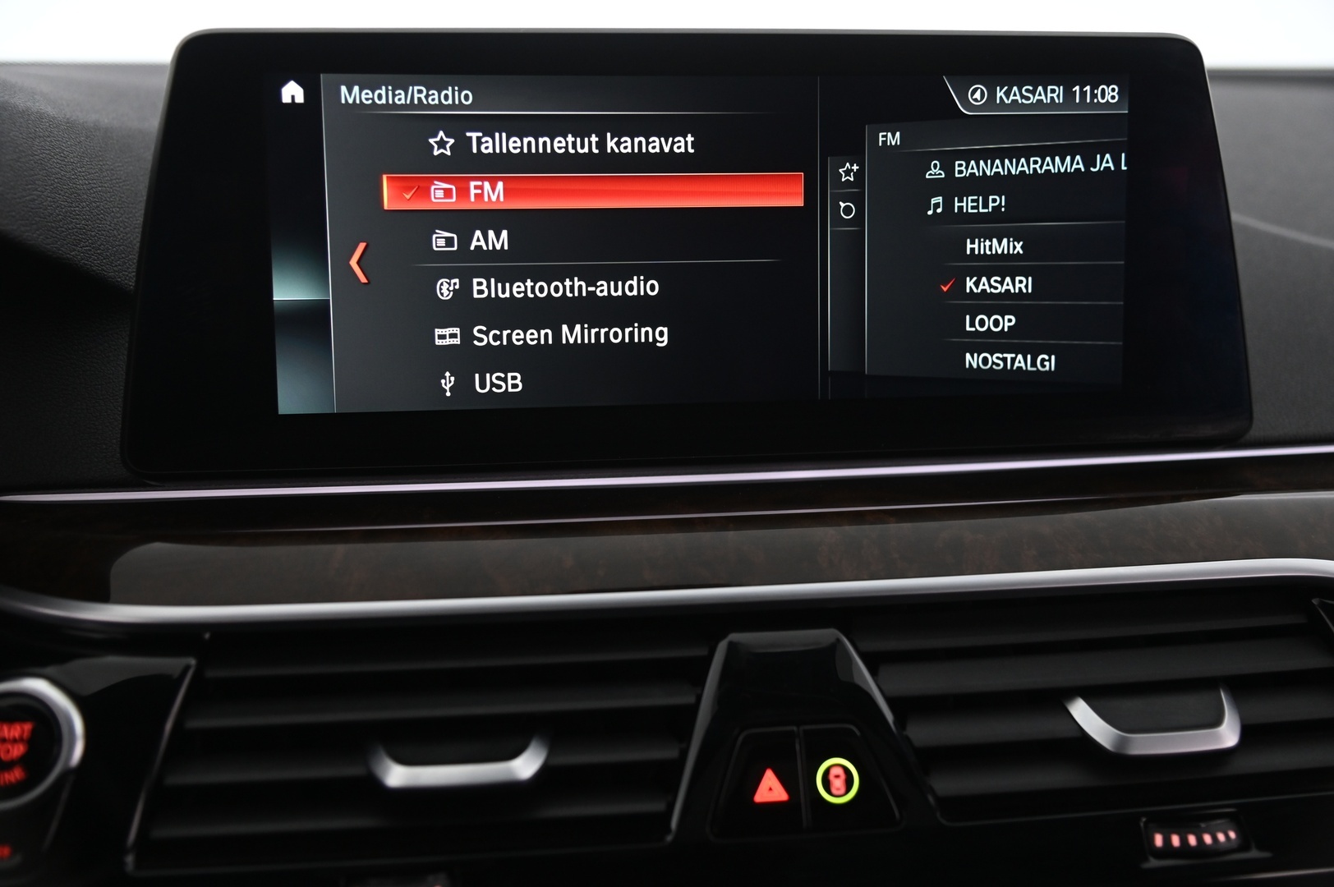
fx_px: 1777
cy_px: 444
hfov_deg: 41.1
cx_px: 667
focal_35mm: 48
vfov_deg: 28.0
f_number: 4
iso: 2000
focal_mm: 48
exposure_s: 1/30
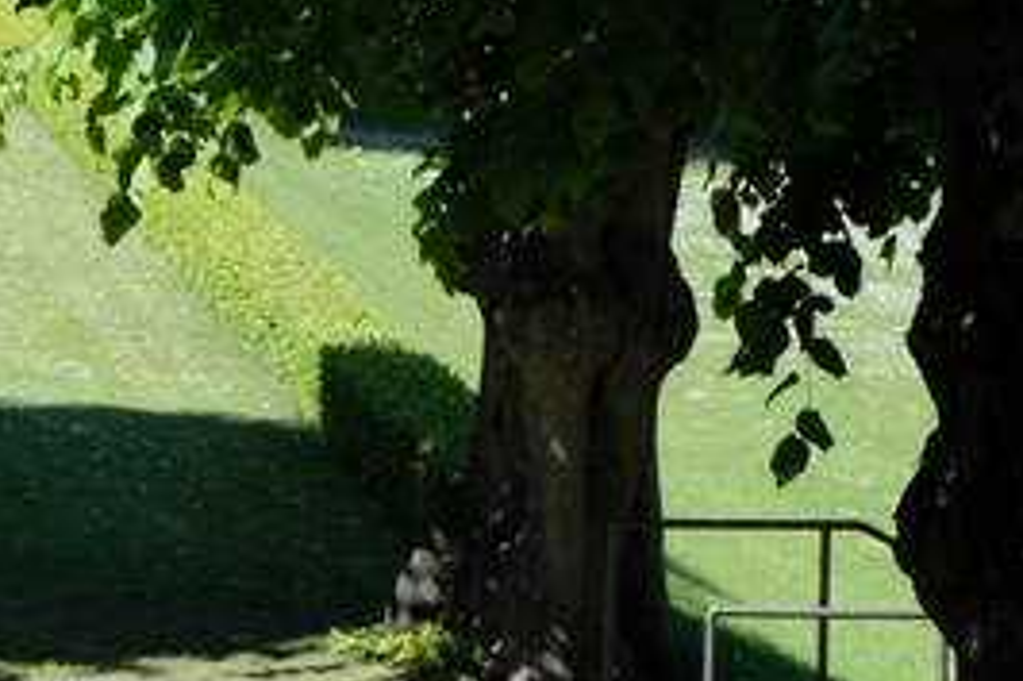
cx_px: -869
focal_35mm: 289
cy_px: 6
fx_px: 8207
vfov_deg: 4.7
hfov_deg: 6.9
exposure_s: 1/150
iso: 200
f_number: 8
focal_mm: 50.3
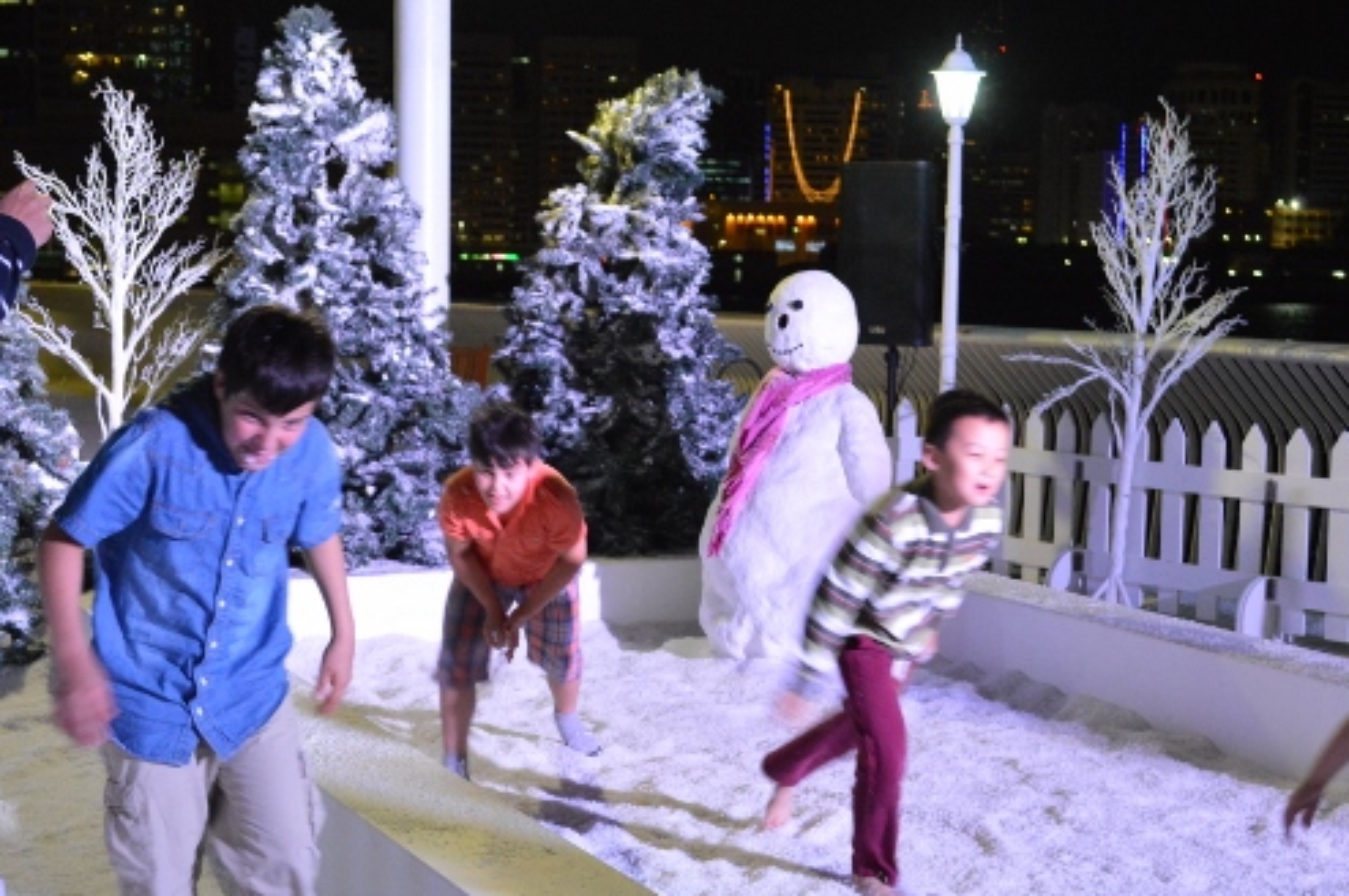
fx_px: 2320
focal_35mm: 62
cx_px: 715
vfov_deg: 21.8
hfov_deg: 32.4
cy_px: 477
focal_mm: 34
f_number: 5
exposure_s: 1/50
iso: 3200
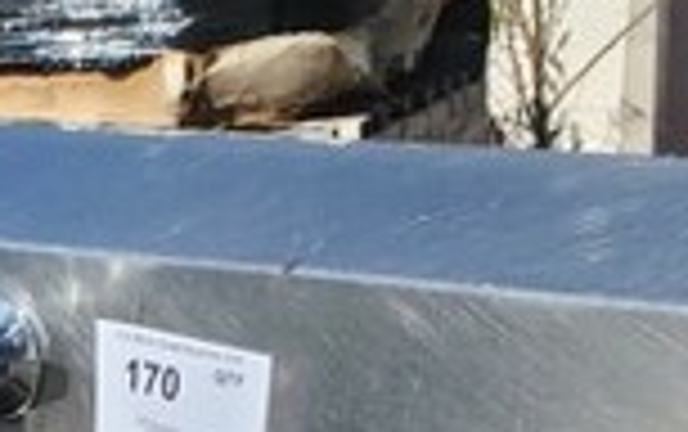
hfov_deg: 18.3
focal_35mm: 110
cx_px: -31
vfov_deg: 10.5
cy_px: 981
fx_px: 2065
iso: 50
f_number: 2.4
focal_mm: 4.3
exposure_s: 1/2010
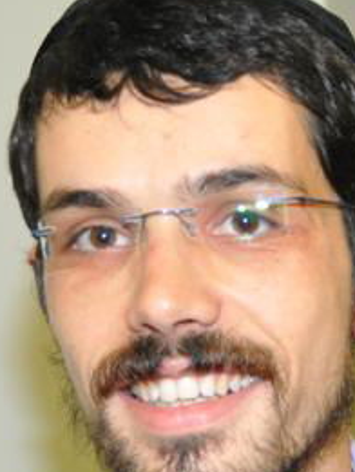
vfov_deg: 10.9
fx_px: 2473
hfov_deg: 8.1
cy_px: 360
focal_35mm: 181
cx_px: 438
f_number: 4
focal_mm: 32
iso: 800
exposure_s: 1/60
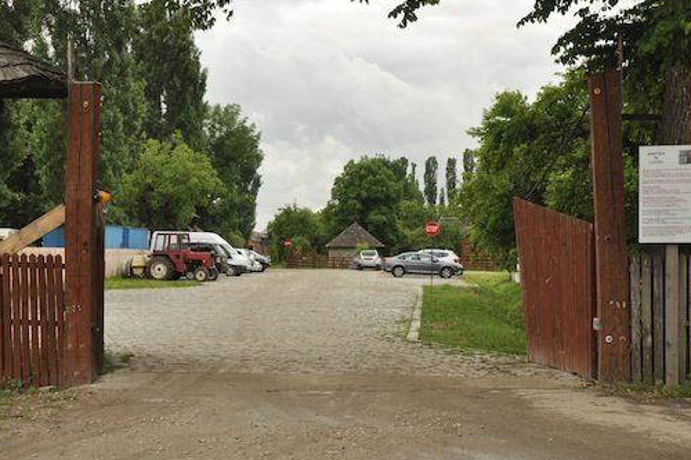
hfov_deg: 36.9
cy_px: 269
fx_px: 1036
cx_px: 341
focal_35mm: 54
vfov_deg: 25.0
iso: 400
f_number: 11
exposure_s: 1/500
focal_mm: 30
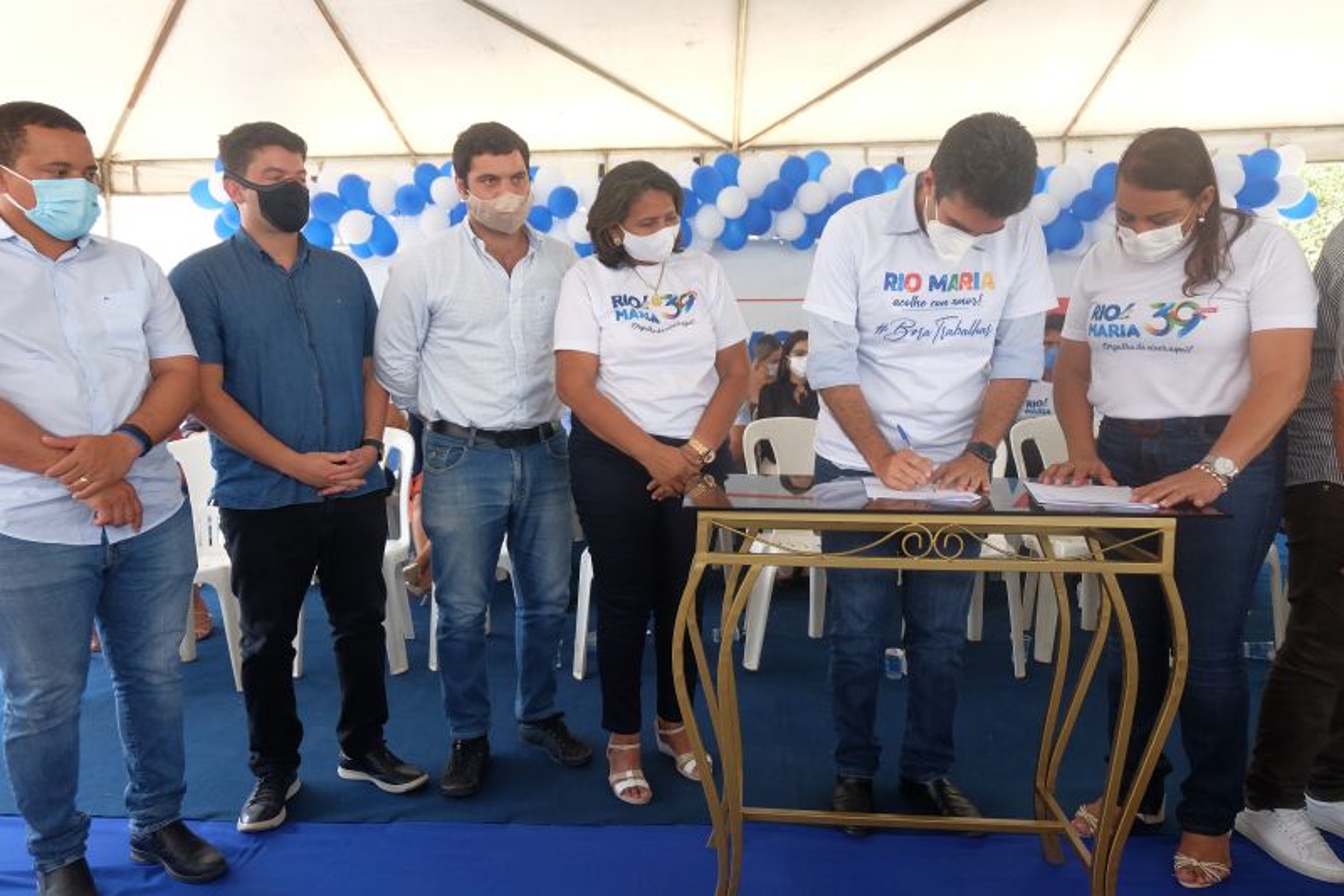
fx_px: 896
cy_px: 448
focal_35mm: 24
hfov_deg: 73.8
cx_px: 672
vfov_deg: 53.1
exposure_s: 1/500
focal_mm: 16
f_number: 3.5
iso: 1250
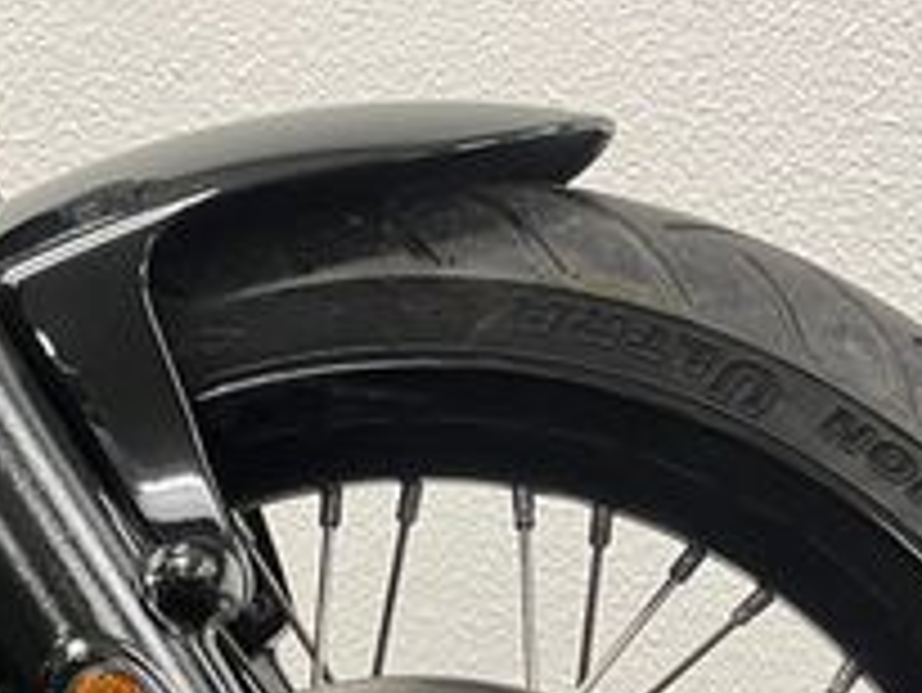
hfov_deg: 24.1
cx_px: 369
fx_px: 2159
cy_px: 963
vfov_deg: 16.9
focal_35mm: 81
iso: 160
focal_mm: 5.1
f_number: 1.6
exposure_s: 1/50
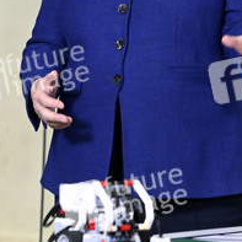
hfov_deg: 10.3
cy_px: 14
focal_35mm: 169
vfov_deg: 10.3
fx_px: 1337
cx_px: 160
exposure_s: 1/250
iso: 3200
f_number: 6.3
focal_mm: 98
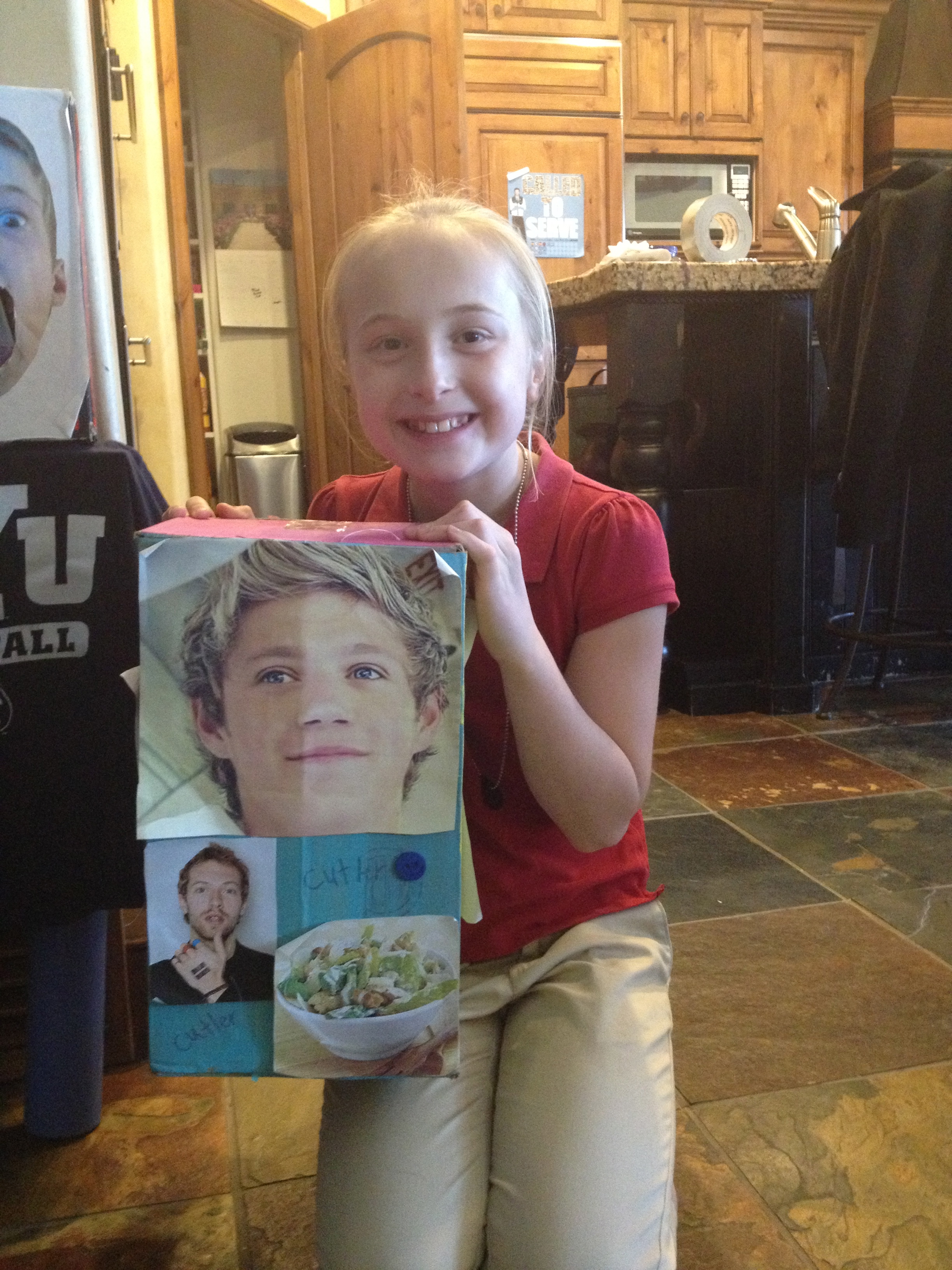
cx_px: 476
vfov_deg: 52.6
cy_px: 635
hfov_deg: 40.7
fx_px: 1283
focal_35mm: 35
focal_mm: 4.28
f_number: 2.4
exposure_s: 1/20
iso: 400
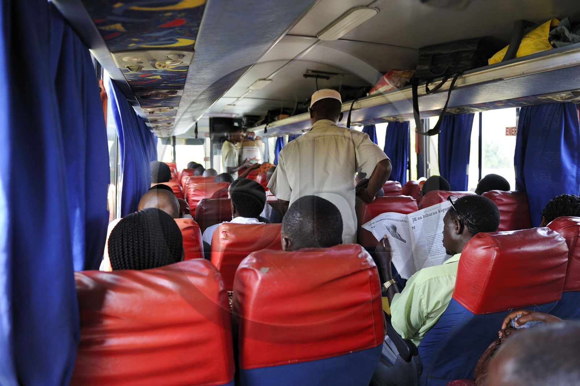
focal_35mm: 24
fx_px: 386
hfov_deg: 73.8
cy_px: 193
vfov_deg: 53.1
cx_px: 290
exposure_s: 1/200
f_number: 2.8
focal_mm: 24
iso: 400
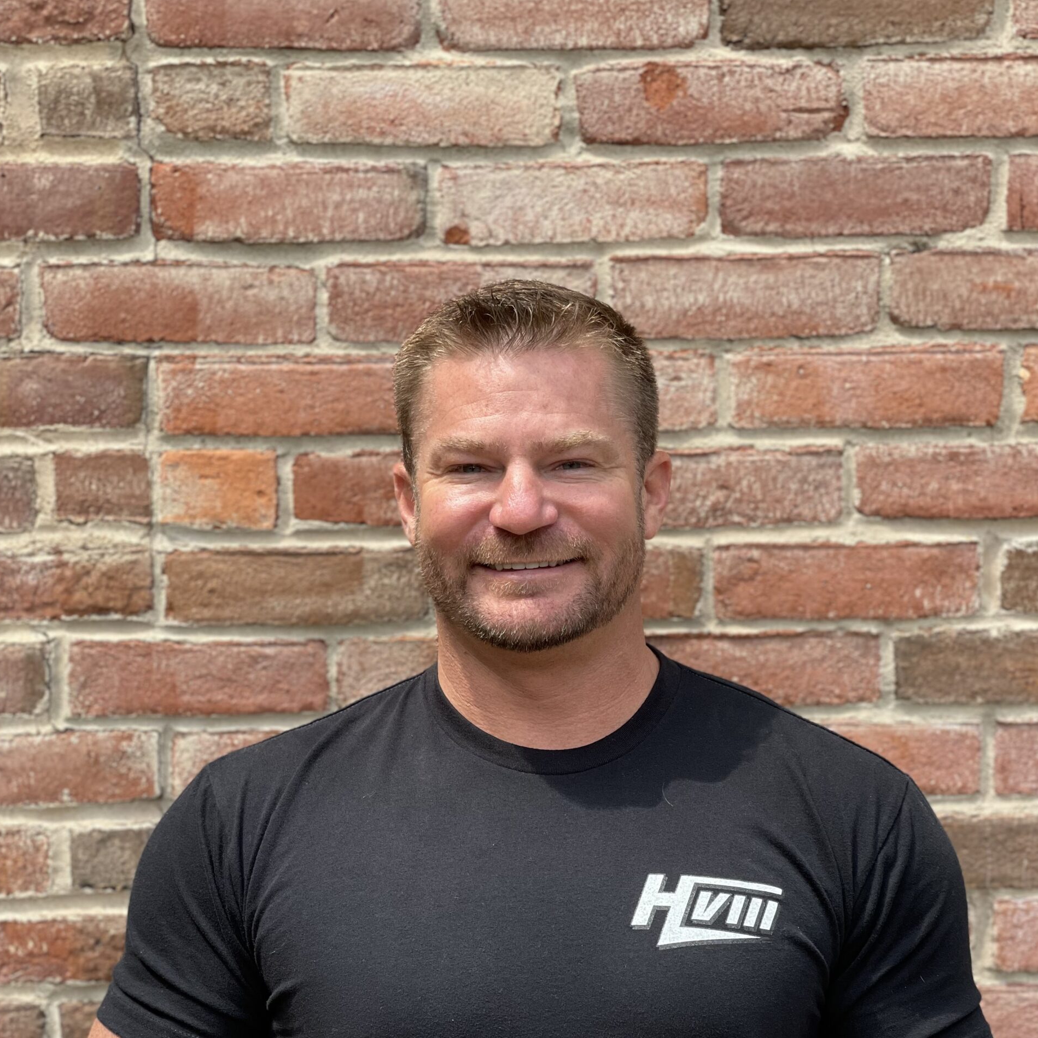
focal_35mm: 62
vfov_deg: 27.6
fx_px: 2103
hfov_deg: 27.7
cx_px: 520
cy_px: 689
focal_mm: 6
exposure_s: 1/841
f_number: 2
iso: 32
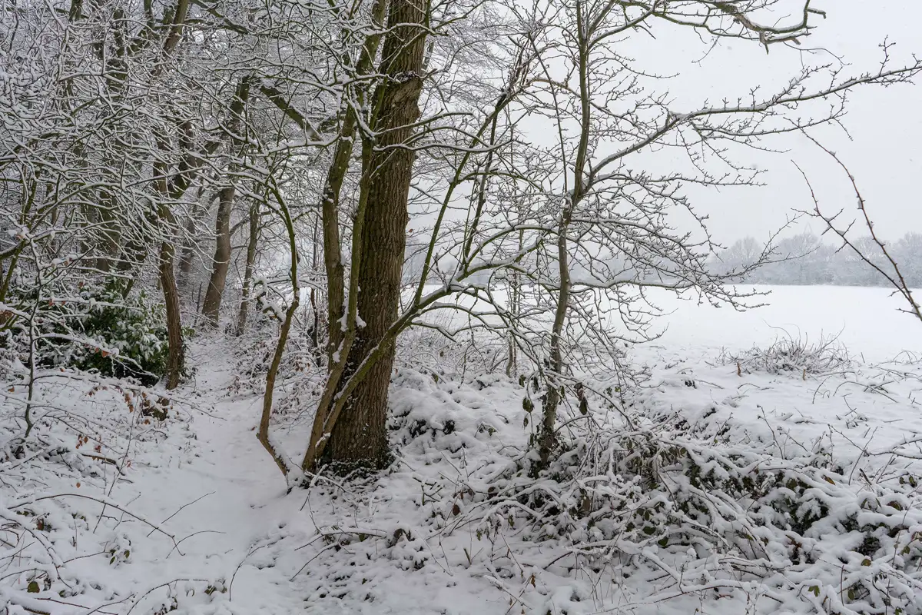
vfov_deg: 46.4
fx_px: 717
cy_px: 308
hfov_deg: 65.5
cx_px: 461
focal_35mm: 28
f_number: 7.1
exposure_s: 1/200
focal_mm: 28
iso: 125
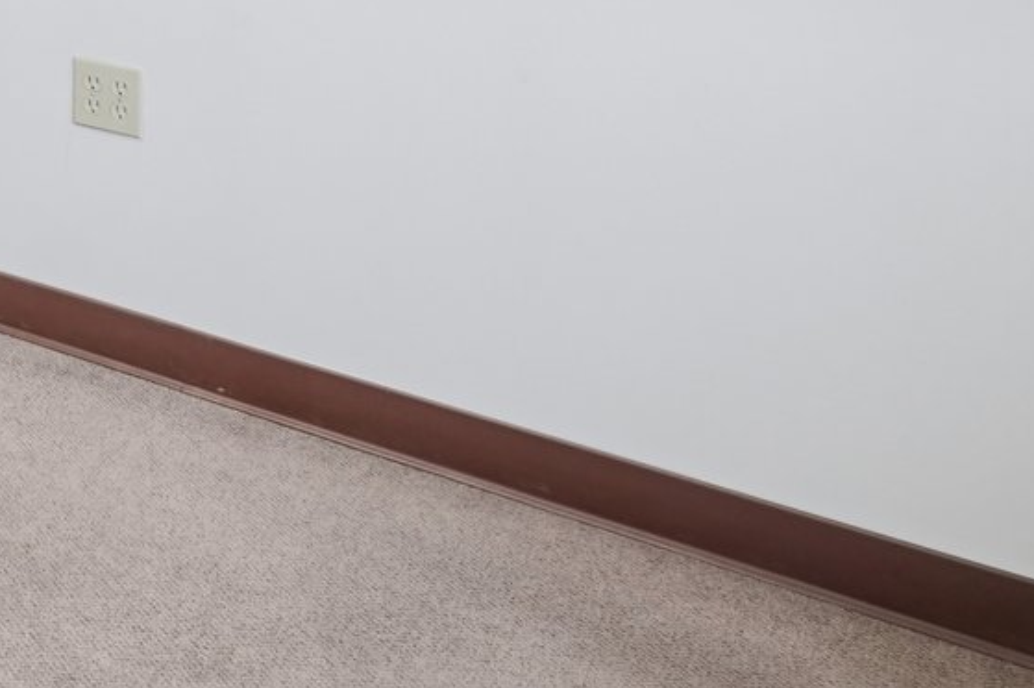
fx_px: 1642
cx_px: -523
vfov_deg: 20.0
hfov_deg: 25.8
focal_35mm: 57
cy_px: -386
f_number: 8
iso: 800
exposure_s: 1/6
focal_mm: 10.4
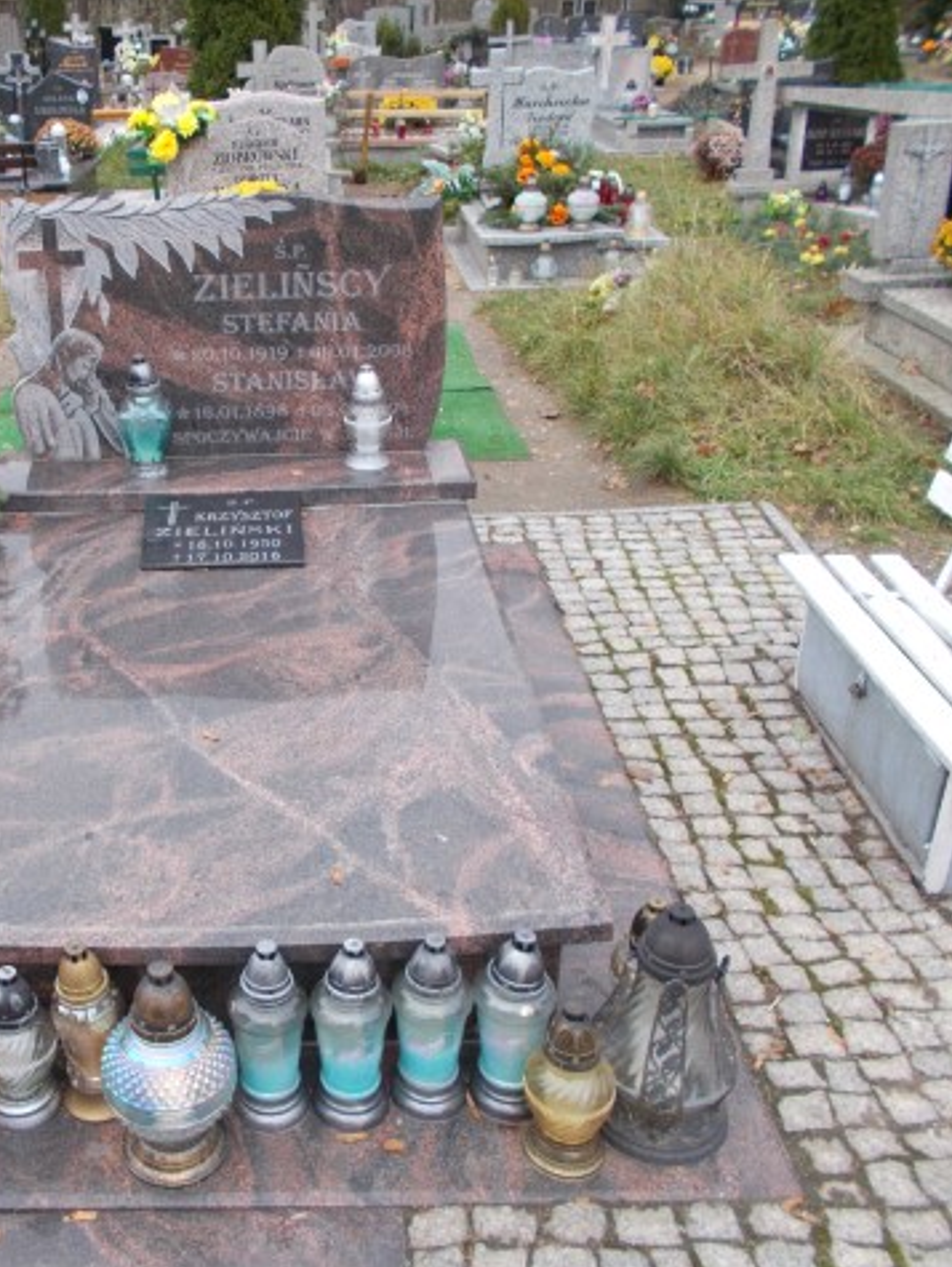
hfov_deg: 39.6
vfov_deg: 52.6
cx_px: 229
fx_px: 1282
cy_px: 632
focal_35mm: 35
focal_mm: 4.6
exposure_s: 1/60
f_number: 3.2
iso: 80
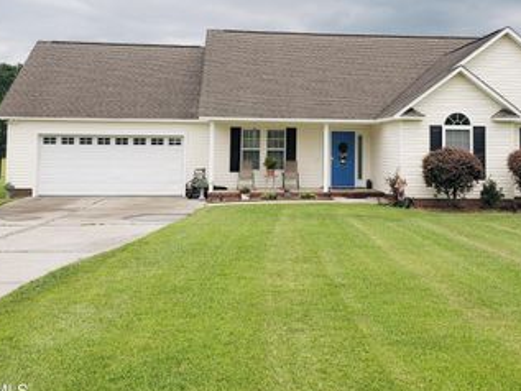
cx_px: 307
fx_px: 617
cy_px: 111
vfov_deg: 34.6
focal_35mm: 41
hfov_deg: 45.6
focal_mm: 4.3
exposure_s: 1/1318
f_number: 2.4
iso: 50
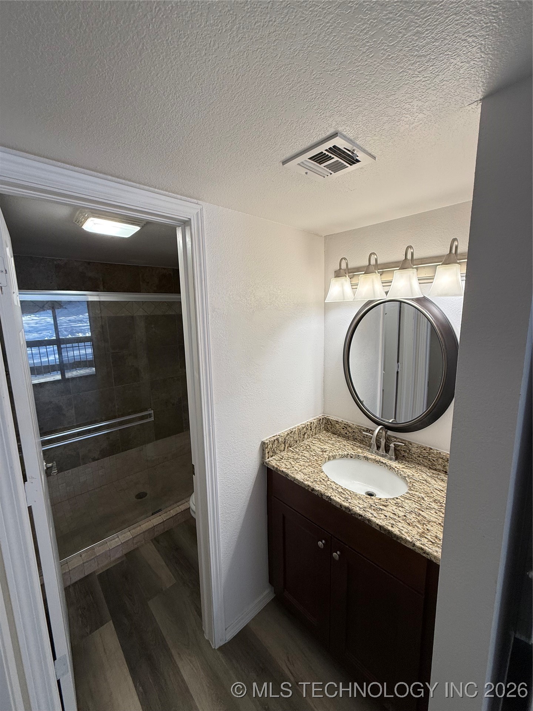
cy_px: 356
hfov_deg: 85.7
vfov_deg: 102.1
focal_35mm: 14
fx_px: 287
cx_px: 266
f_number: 2.2
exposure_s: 1/120
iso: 64
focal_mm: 2.22
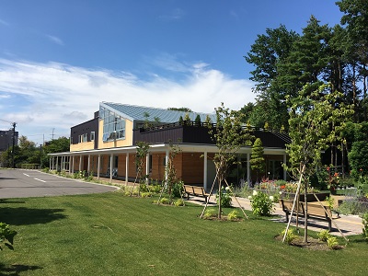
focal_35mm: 29
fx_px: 308
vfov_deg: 48.2
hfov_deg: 61.7
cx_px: 184
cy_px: 138
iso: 25
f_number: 2.2
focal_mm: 4.15
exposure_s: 1/2137
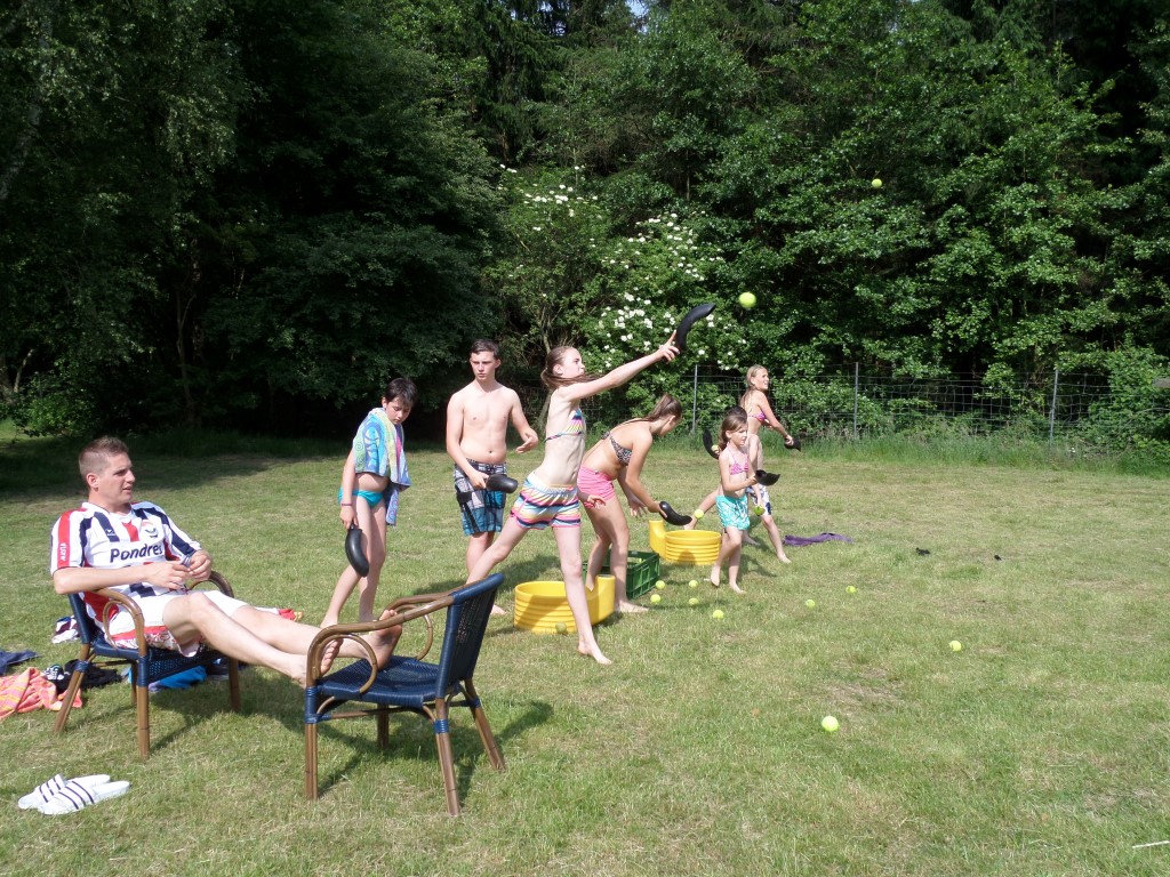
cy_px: 438
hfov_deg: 56.8
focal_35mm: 32
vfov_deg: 44.2
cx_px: 585
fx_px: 1082
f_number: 3.9
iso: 80
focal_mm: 5.3
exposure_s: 1/500
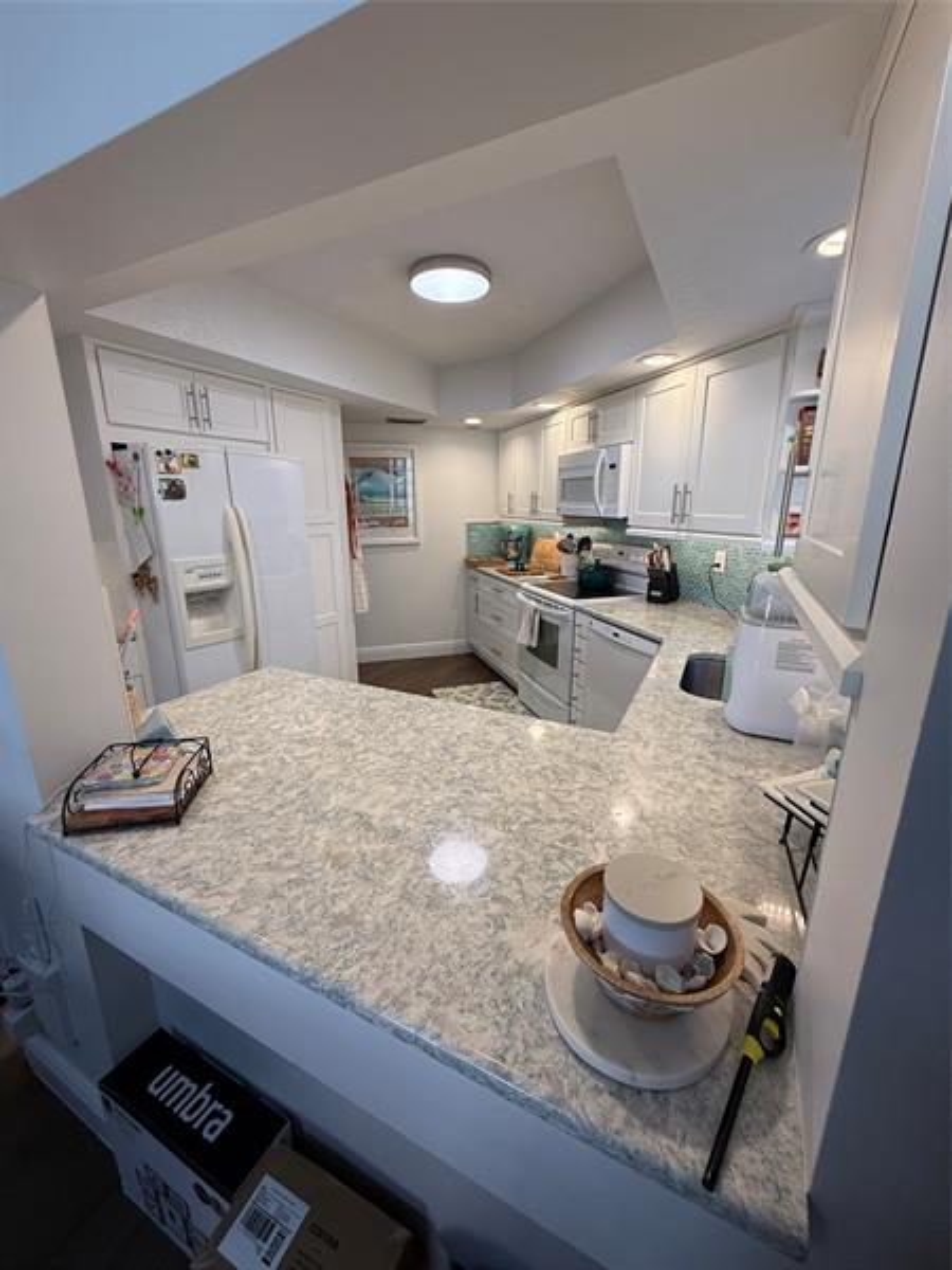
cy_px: 635
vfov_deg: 102.1
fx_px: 513
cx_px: 476
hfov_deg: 85.7
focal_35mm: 14
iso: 100
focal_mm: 2.22
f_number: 2.2
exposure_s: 1/120
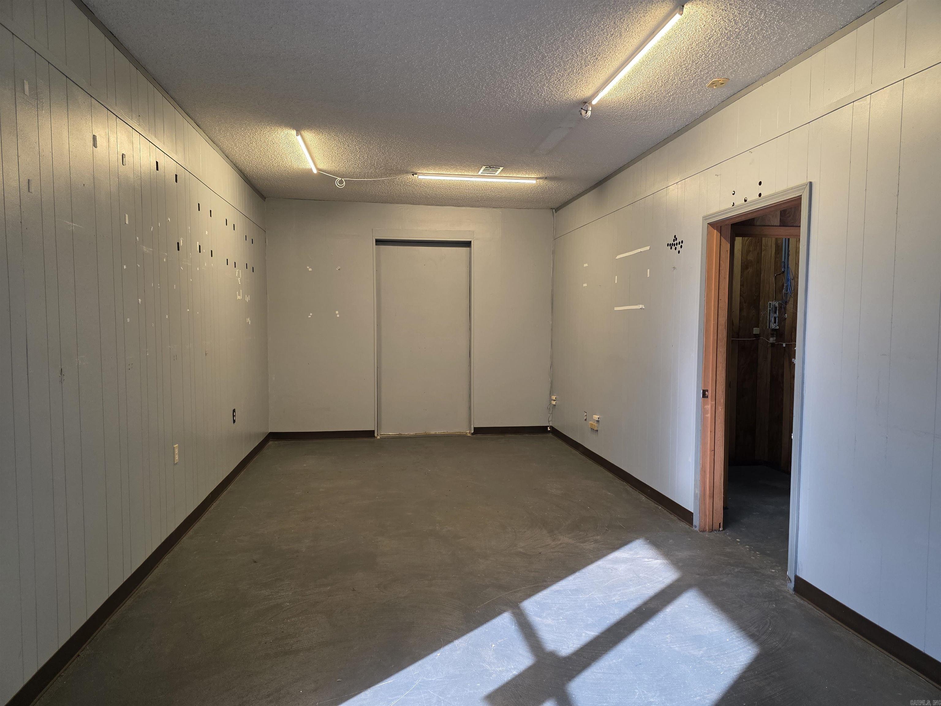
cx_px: 470
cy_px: 353
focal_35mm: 23
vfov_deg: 58.9
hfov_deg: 73.9
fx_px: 625
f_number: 1.7
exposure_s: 1/120
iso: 200
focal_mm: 6.3
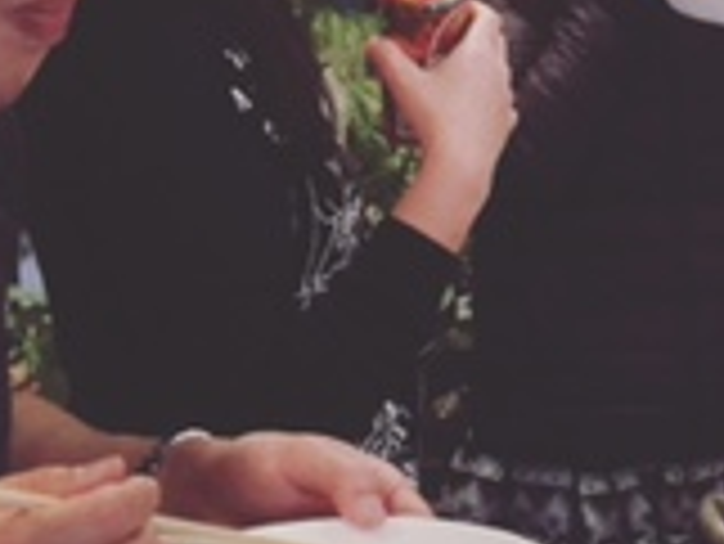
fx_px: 2407
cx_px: 841
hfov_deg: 16.5
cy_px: -121
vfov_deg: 12.6
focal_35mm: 115
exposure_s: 1/30
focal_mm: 4.15
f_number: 2.2
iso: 125
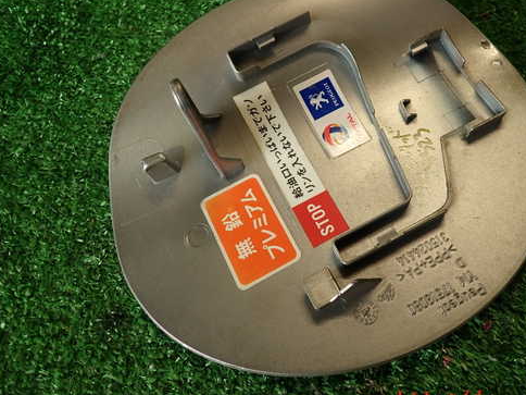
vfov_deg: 45.3
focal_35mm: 31
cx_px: 317
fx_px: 471
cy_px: 171
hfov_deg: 57.9
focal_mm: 4.5
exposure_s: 1/80
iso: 100
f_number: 2
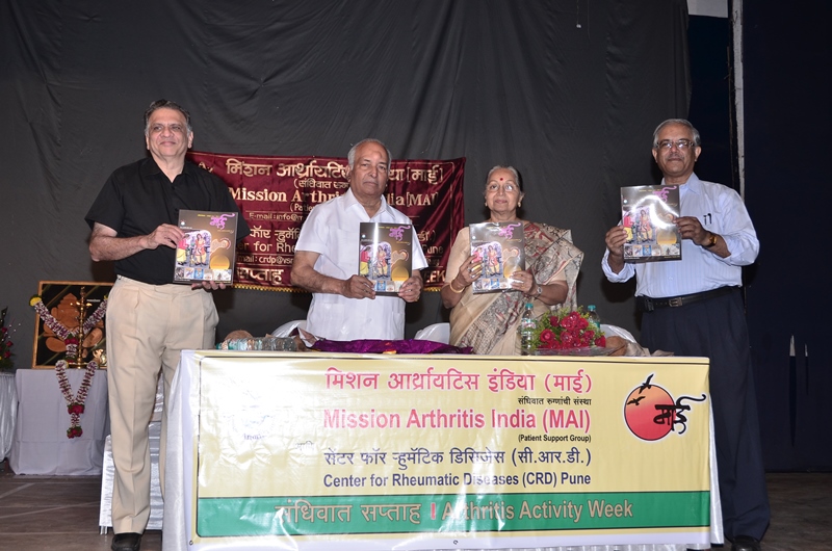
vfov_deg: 34.1
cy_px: 276
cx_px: 416
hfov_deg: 49.6
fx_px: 900
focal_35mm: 39
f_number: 5.6
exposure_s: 1/125
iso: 250
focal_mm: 26
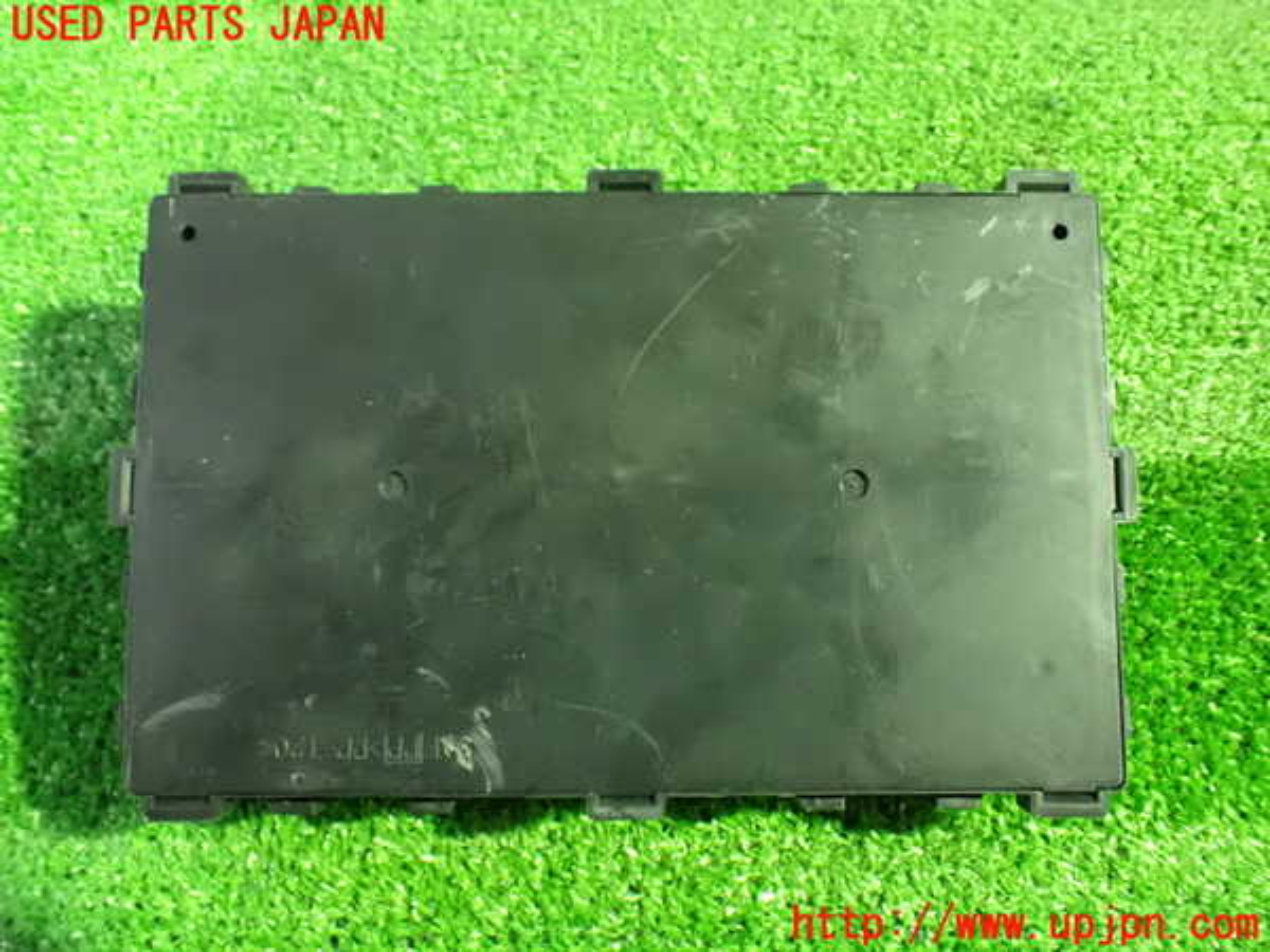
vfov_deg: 46.8
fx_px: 1101
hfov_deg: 60.0
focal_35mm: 30
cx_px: 635
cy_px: 476
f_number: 2.3
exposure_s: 1/25
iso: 1600
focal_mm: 5.4
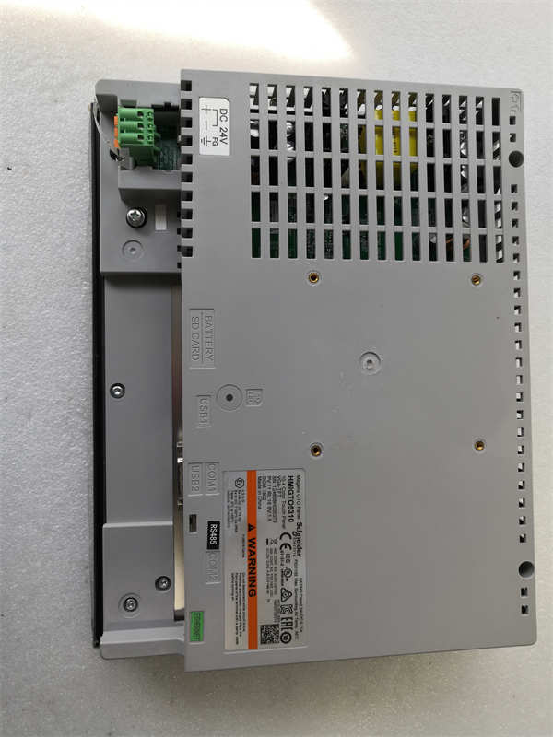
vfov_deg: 65.3
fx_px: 575
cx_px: 276
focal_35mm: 27
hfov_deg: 51.4
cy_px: 368
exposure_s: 1/213
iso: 50
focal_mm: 3.95
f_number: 1.8
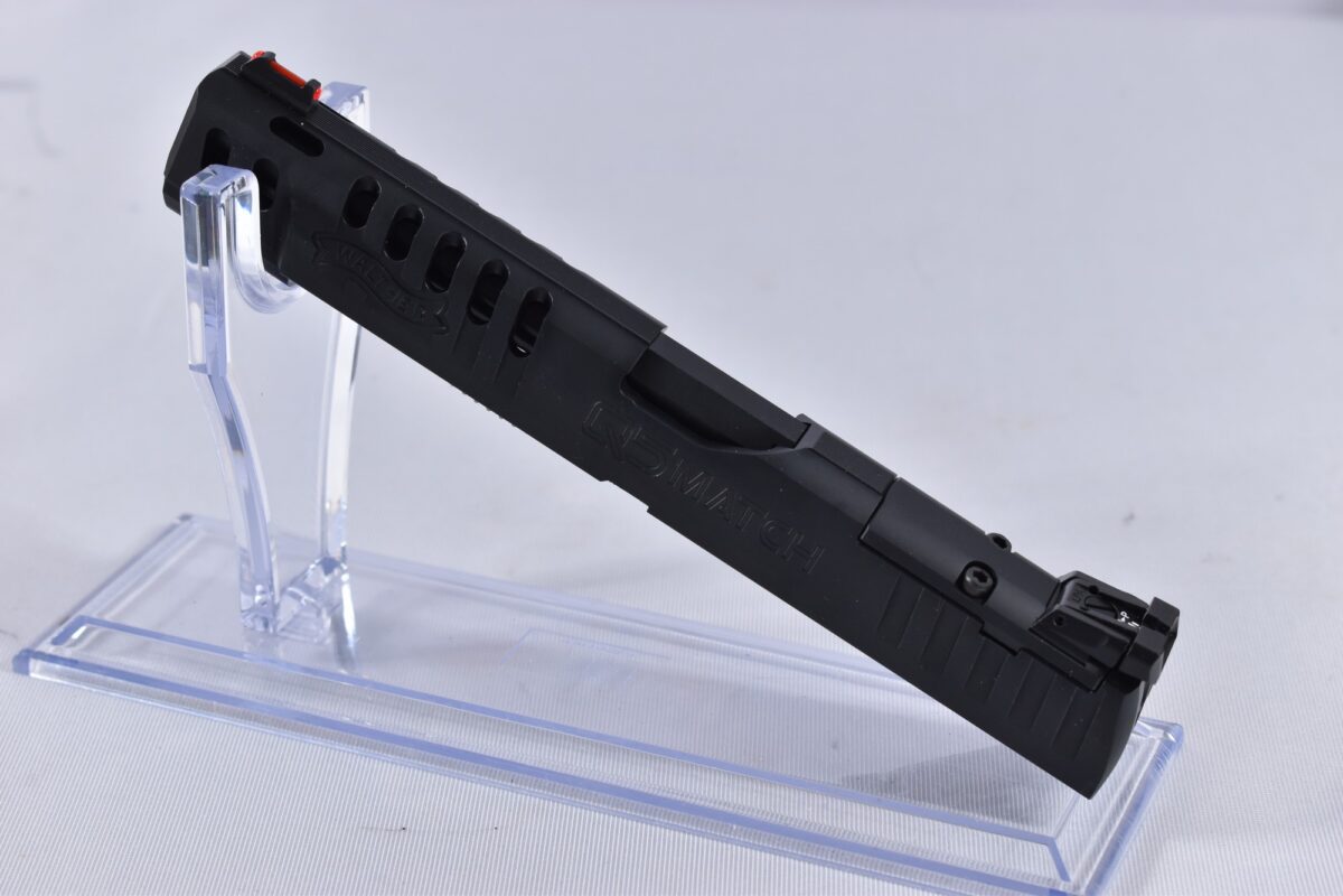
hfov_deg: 24.6
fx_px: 3077
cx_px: 672
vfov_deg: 16.6
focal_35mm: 82
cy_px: 448
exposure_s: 1/50
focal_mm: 55
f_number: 5.6
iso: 640
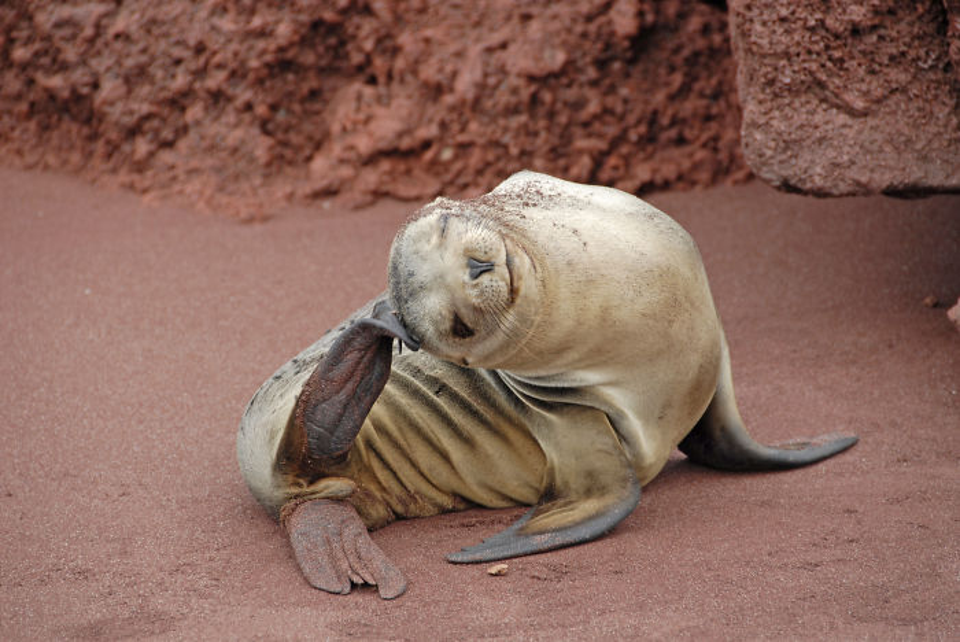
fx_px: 6805
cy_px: 321
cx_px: 480
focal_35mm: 255
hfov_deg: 8.1
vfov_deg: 5.4
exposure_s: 1/160
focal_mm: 170
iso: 200
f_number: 5.6
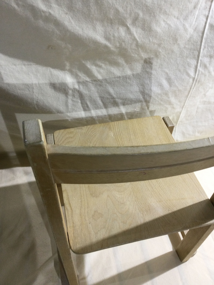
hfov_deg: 45.4
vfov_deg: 58.4
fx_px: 256
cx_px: 107
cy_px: 142
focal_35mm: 31
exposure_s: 1/33
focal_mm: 3.3
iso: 80
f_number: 2.4
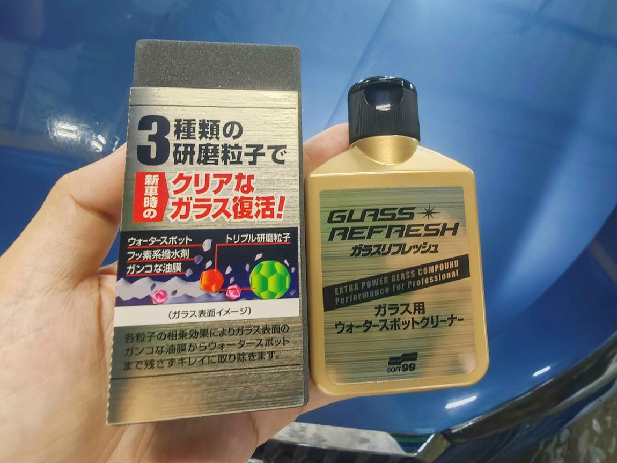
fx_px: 428
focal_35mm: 24
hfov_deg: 71.6
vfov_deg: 56.8
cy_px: 229
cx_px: 303
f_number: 1.8
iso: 500
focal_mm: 2.03
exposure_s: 1/24
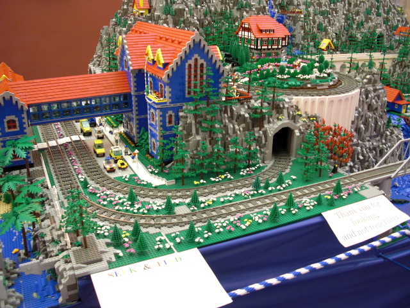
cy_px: 154
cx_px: 205
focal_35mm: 36
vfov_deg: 39.7
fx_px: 426
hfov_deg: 51.4
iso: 200
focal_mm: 6.3
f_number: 2.8
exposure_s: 1/6
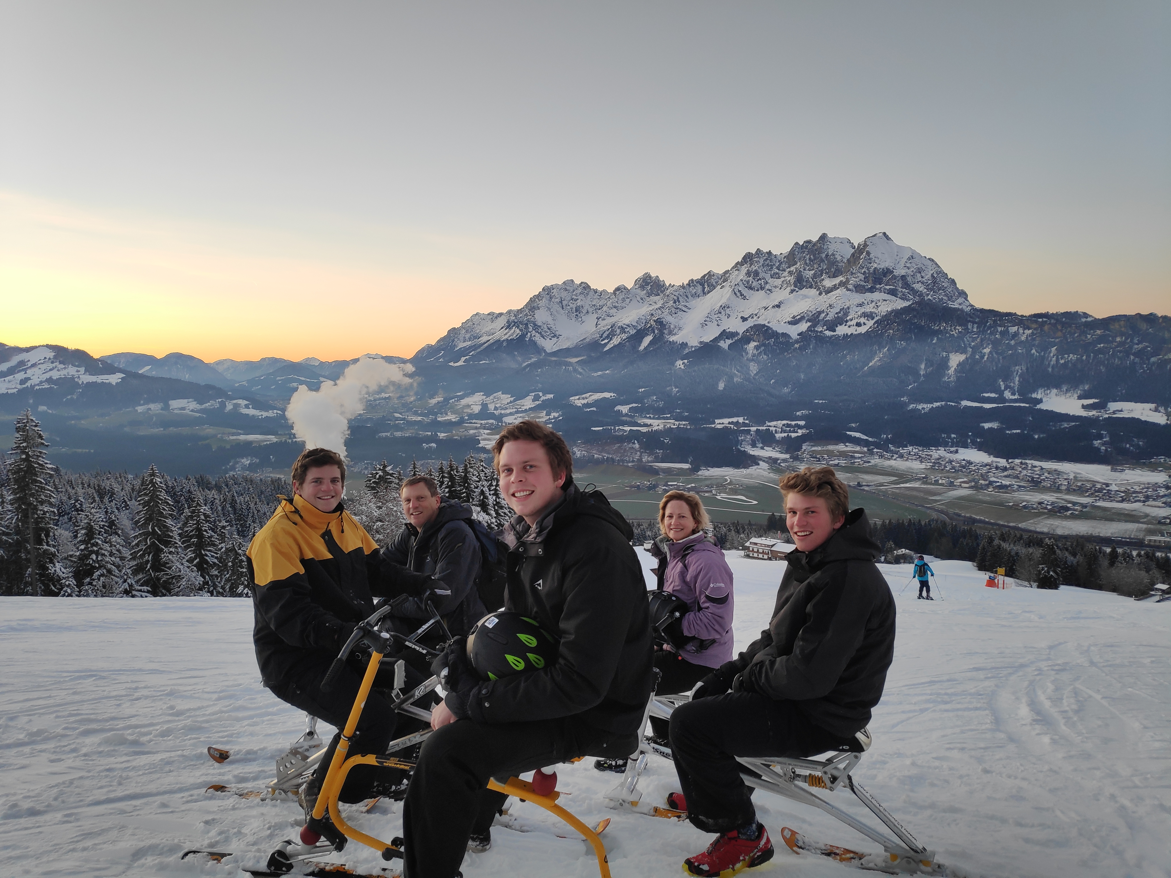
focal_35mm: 20
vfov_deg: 66.0
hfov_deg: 81.7
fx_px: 677
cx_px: 586
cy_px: 439
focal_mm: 3.94
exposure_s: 1/100
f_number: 1.9
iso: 101
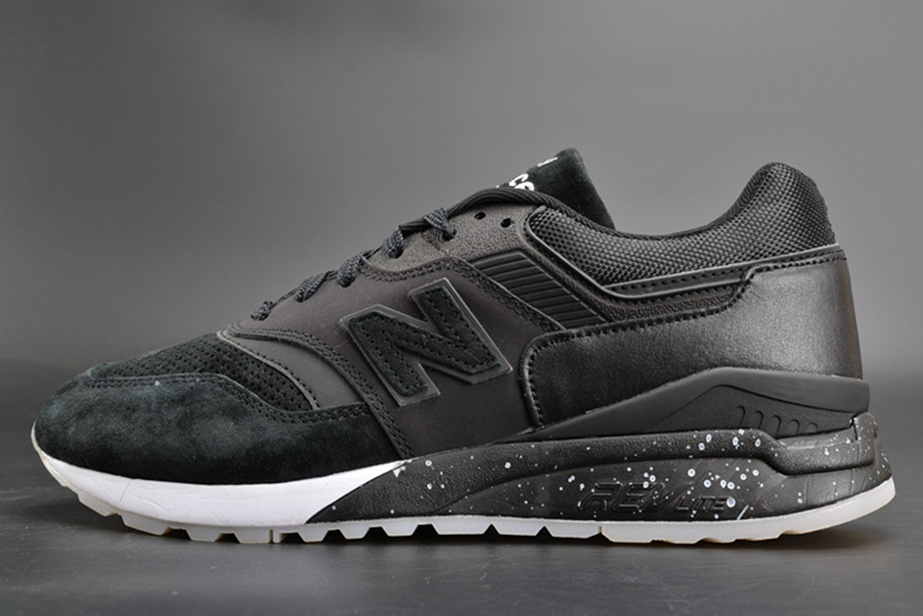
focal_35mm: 49
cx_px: 466
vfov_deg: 27.5
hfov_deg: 40.3
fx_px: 1257
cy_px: 309
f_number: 10
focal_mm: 32
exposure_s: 1/125
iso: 160
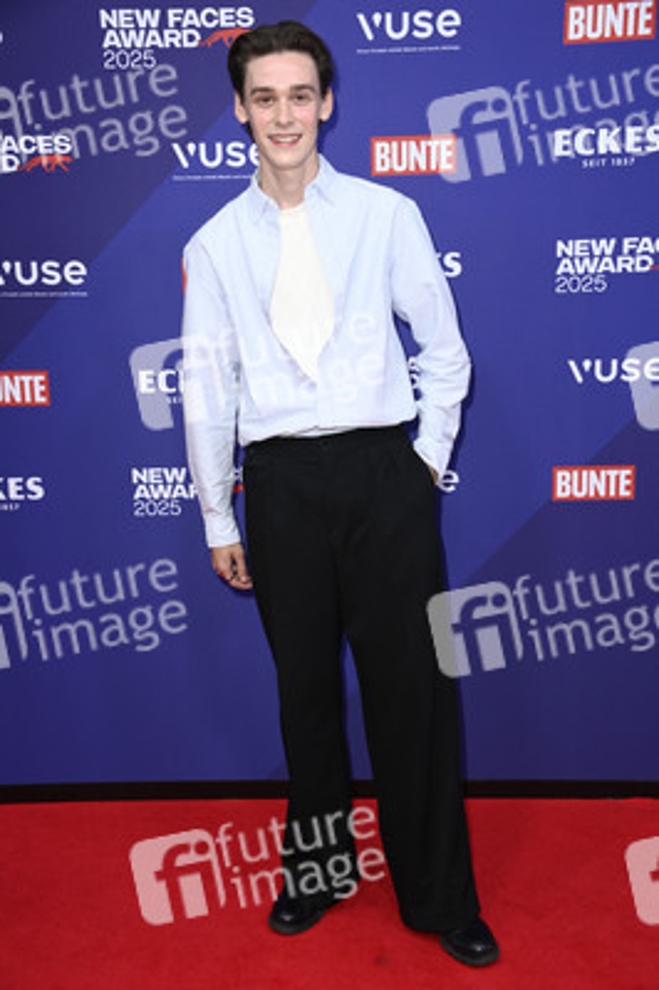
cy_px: 495
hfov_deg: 28.0
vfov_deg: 41.1
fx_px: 1320
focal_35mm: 48
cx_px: 330
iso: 800
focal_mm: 48
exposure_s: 1/250
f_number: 5.6
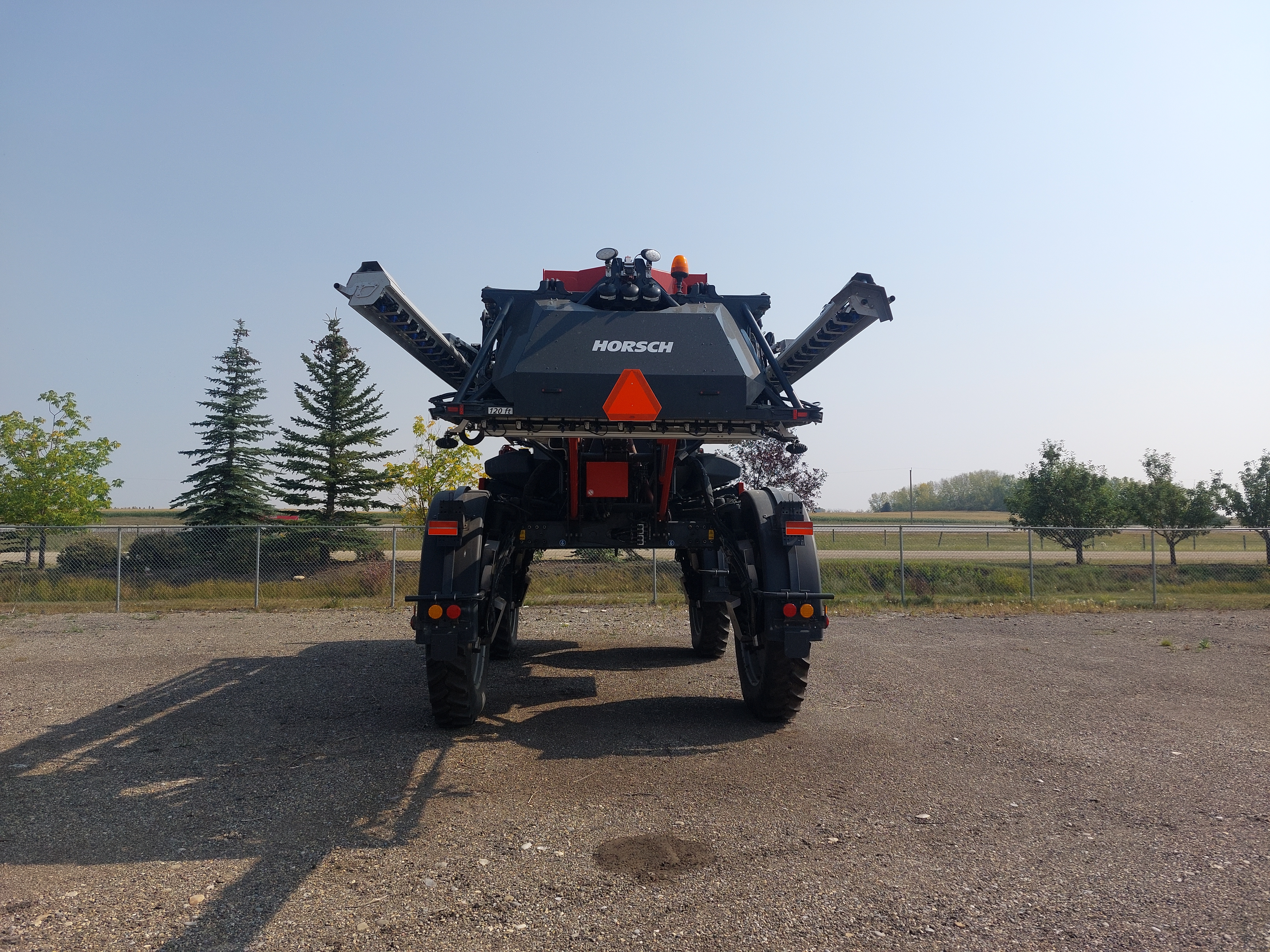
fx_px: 881
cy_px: 476
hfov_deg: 71.6
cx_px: 635
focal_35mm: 24
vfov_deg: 56.8
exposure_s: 1/1765
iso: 25
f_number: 1.8
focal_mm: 5.23
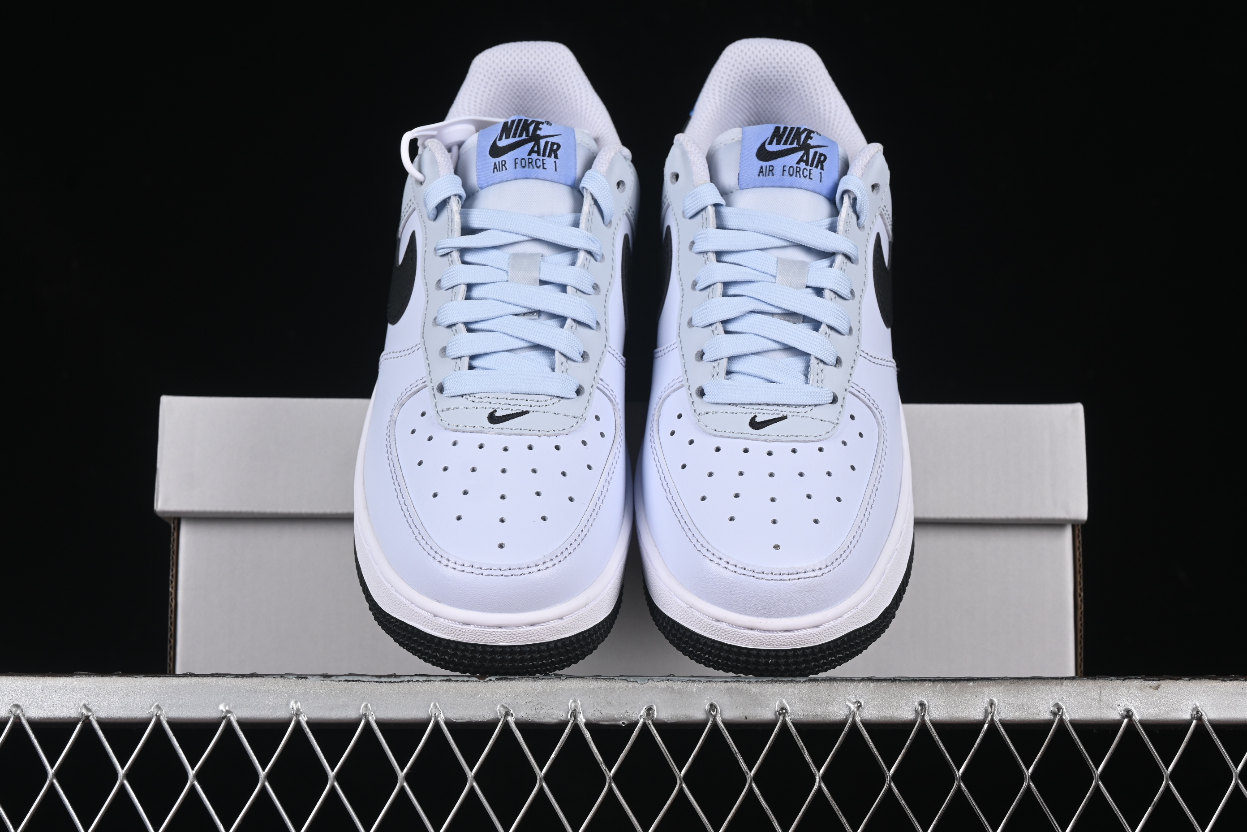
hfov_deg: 27.0
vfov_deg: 18.2
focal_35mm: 75
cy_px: 416
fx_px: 2598
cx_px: 624
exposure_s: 1/80
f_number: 8
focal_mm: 50
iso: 160
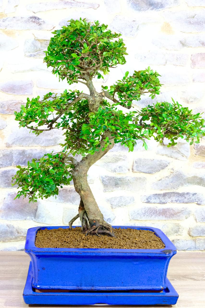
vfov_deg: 32.9
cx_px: 102
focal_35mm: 61
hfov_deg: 22.3
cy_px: 154
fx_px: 521
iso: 3200
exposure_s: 1/30
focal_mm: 40.7
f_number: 10
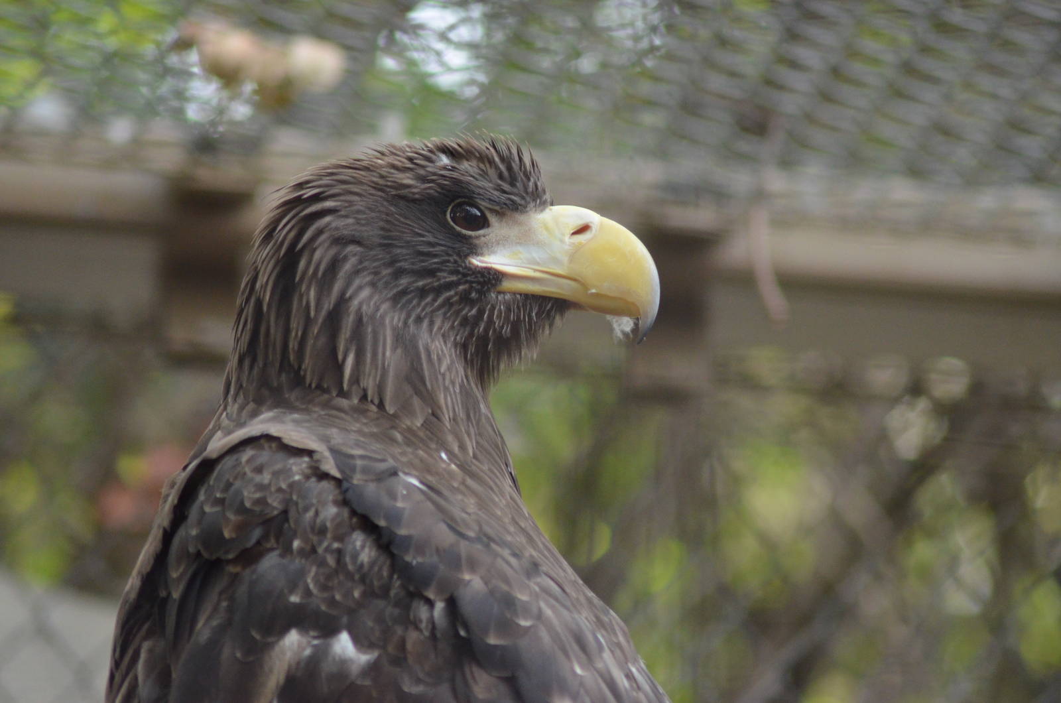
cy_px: 352
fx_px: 11471
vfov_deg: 3.5
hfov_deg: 5.3
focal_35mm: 390
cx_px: 530
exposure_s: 1/500
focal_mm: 260
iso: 2000
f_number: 5
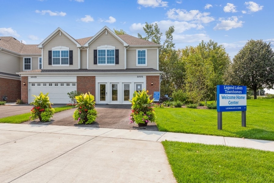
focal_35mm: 24
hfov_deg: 73.7
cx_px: 137
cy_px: 92
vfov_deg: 53.2
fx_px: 183
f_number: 8
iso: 200
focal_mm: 24
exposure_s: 1/320
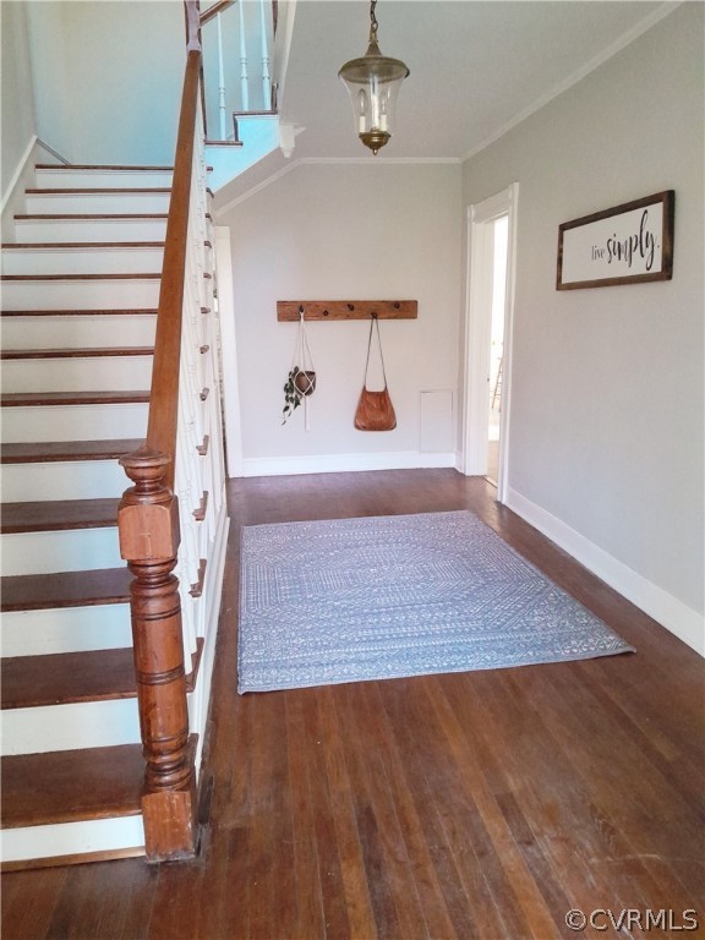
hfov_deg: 53.1
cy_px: 470
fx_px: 706
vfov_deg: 67.3
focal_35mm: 26
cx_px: 352
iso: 400
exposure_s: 1/60.2
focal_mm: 3.98
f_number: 1.8
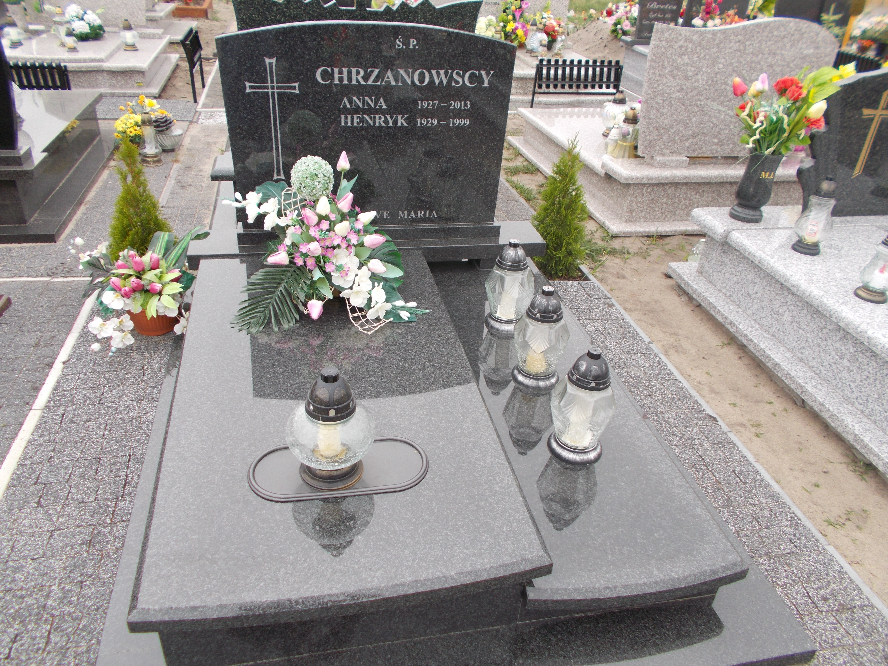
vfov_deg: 53.1
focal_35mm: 26
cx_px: 444
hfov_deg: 67.3
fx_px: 667
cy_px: 333
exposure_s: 1/160
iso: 80
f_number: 3.2
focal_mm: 4.6
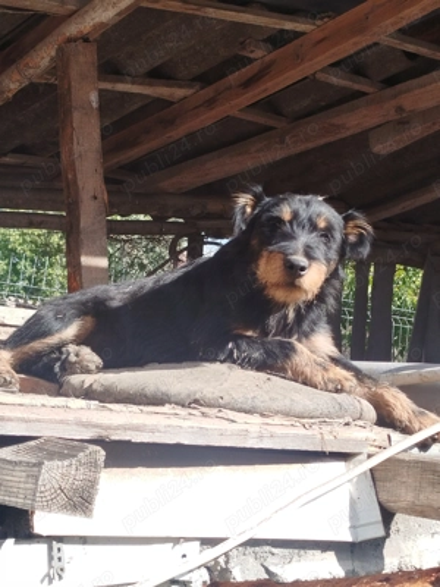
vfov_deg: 67.3
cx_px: 220
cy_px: 294
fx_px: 441
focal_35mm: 26
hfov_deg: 53.1
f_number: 1.7
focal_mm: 5.31
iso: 50
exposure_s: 1/323
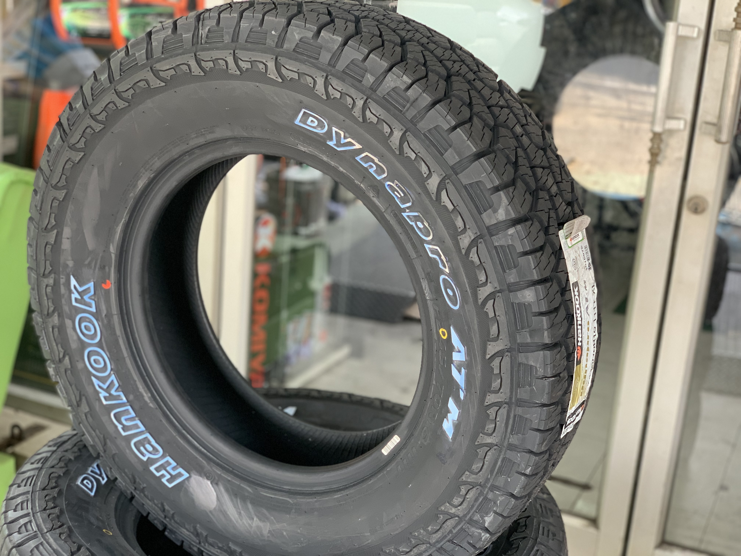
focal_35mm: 52
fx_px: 1113
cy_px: 278
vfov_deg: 28.0
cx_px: 370
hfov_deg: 36.8
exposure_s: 1/98
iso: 125
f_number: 2.4
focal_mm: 6
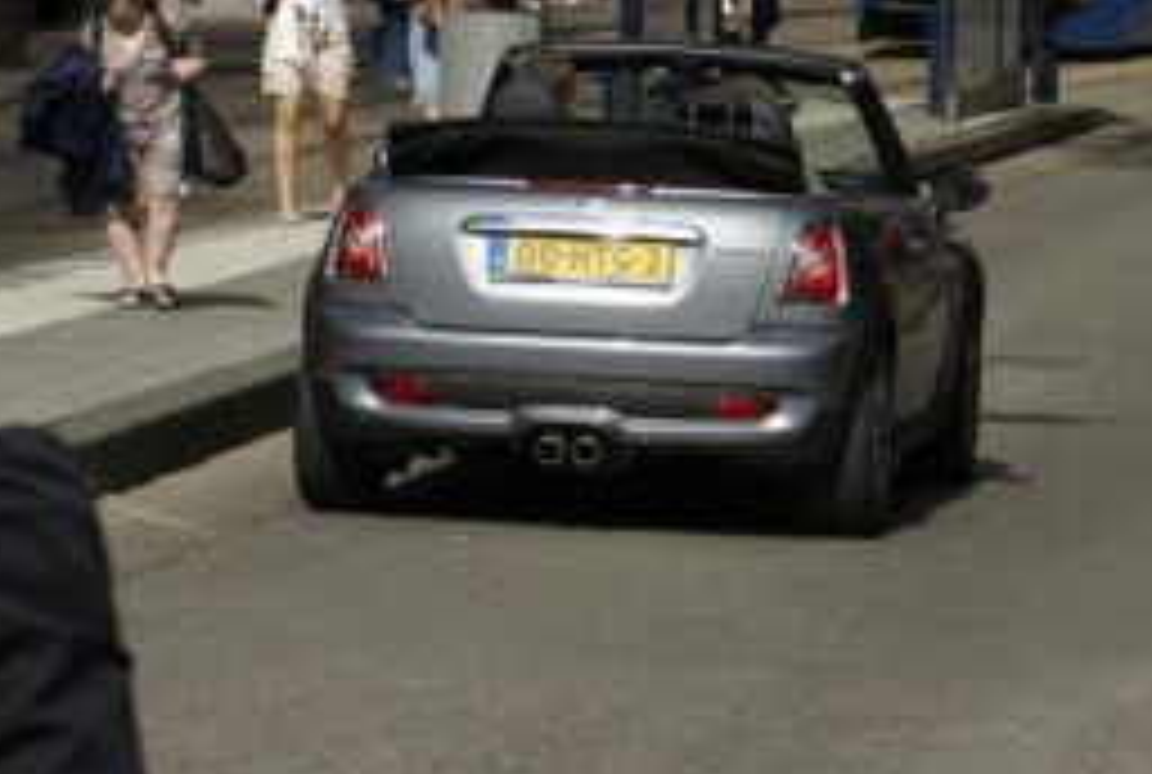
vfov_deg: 5.6
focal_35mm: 246
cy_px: 72
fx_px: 7890
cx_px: 1098
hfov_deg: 8.3
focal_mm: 70
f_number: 10
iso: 100
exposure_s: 1/200
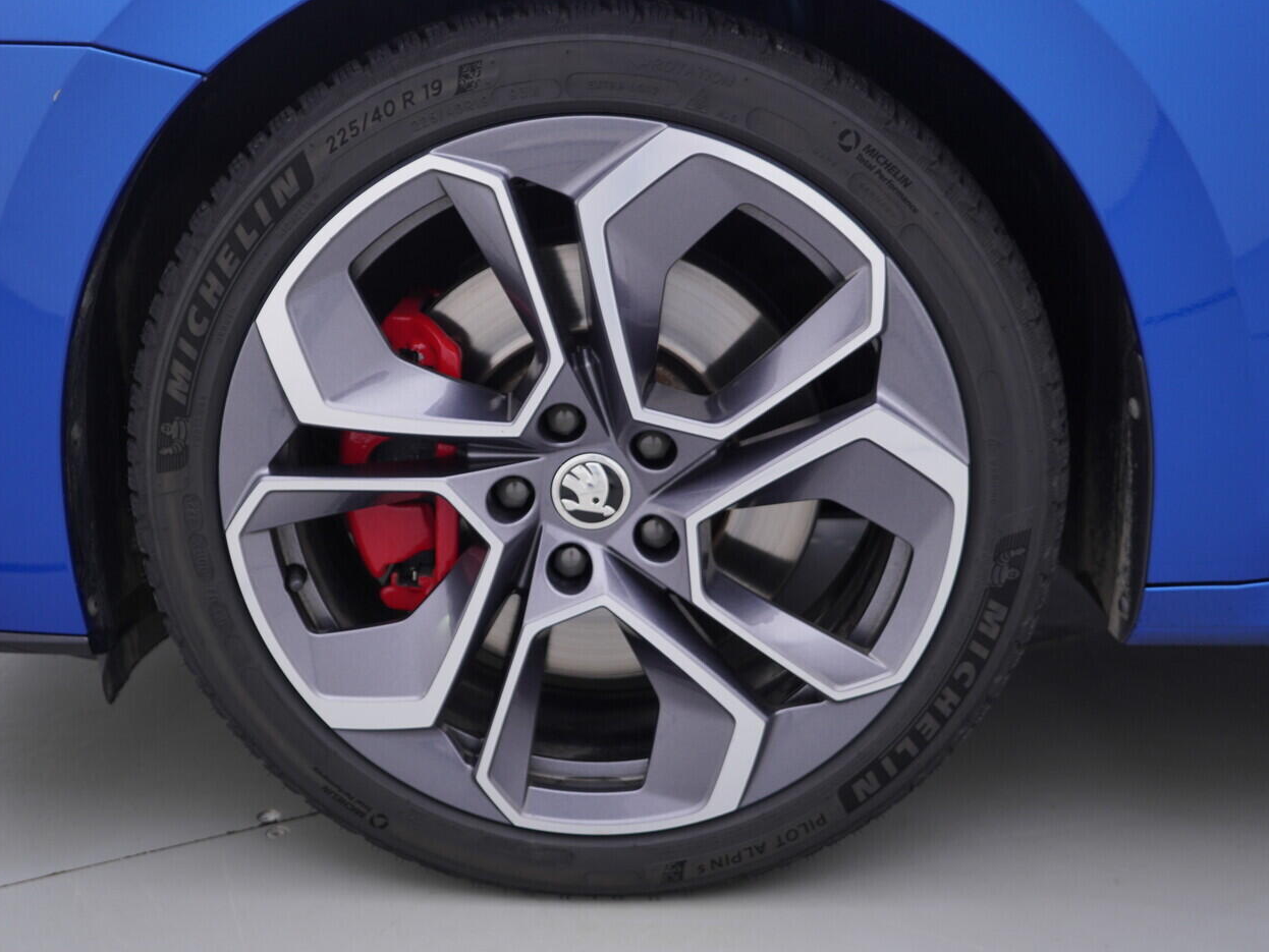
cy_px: 488
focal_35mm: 40
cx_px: 576
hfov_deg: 46.7
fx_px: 1467
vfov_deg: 36.0
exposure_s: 1/60
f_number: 3.5
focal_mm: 24
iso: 125
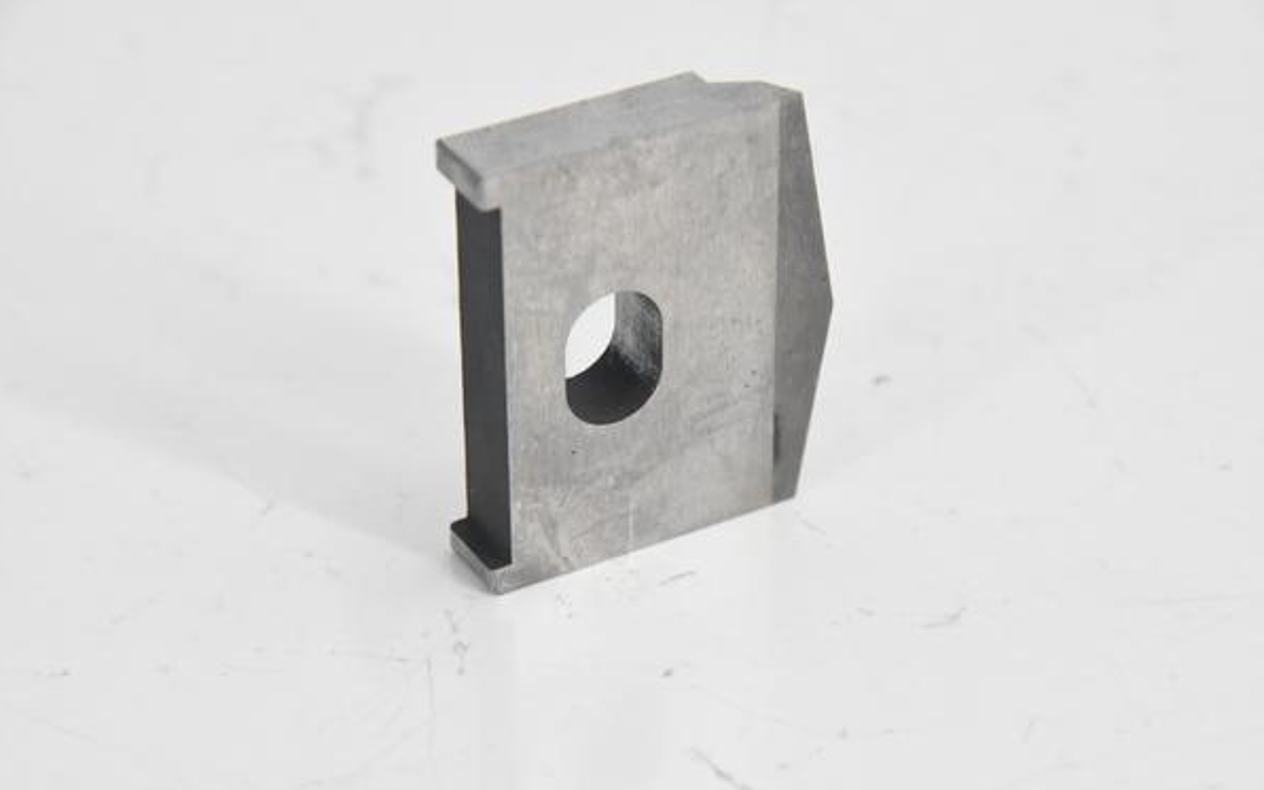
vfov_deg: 10.6
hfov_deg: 17.0
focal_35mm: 123
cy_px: 405
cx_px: 631
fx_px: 4237
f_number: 7.1
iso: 5000
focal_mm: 80
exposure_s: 1/800
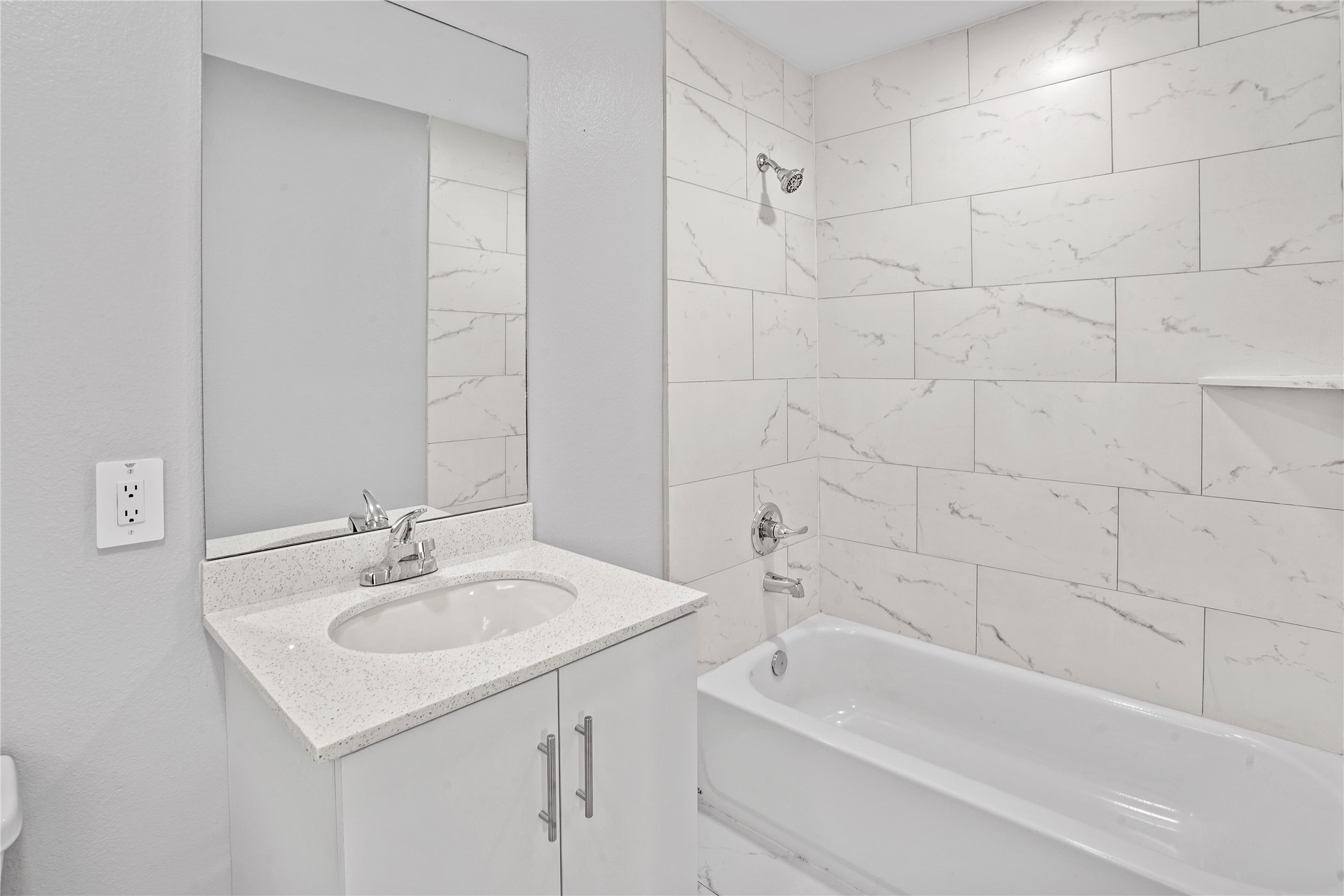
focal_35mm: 16
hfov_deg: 96.7
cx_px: 672
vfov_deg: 73.7
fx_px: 597
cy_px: 448
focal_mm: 16
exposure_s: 1/4
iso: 320
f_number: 13
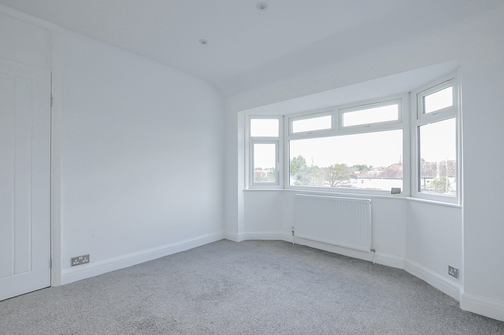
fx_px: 210
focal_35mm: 15
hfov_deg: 100.5
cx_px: 252
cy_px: 168
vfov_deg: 77.2
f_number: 11
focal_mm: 10
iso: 400
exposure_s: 1/8
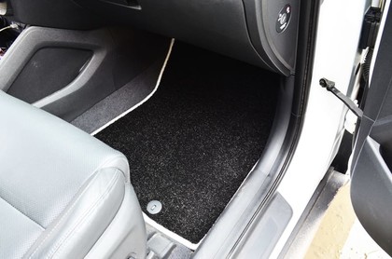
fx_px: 391
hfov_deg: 53.2
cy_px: 130
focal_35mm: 36
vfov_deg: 36.7
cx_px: 196
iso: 400
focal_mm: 24
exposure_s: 1/15
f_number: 8
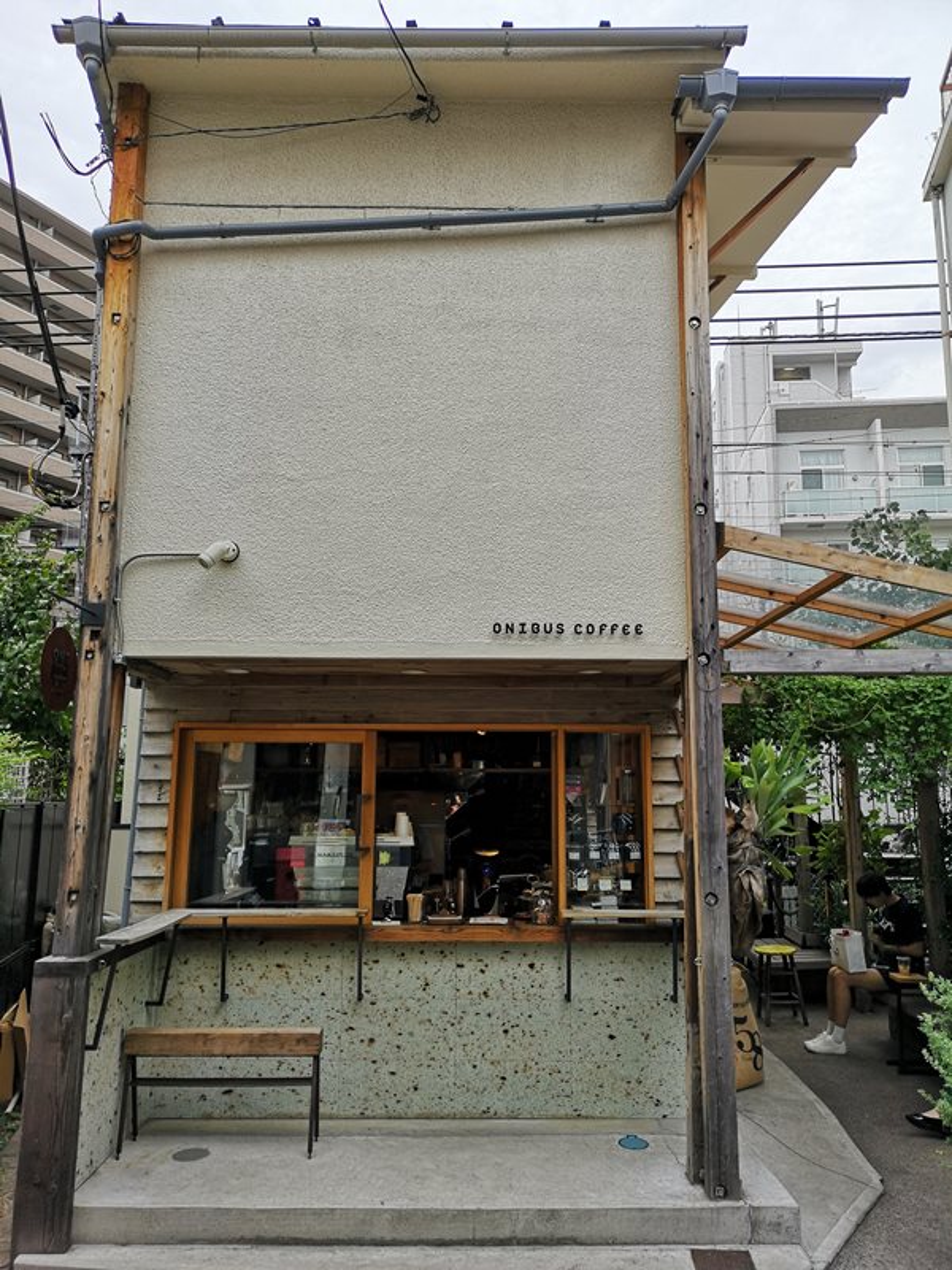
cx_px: 476
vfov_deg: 65.3
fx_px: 990
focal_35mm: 27
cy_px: 635
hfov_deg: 51.4
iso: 50
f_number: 1.8
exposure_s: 1/348
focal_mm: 3.95
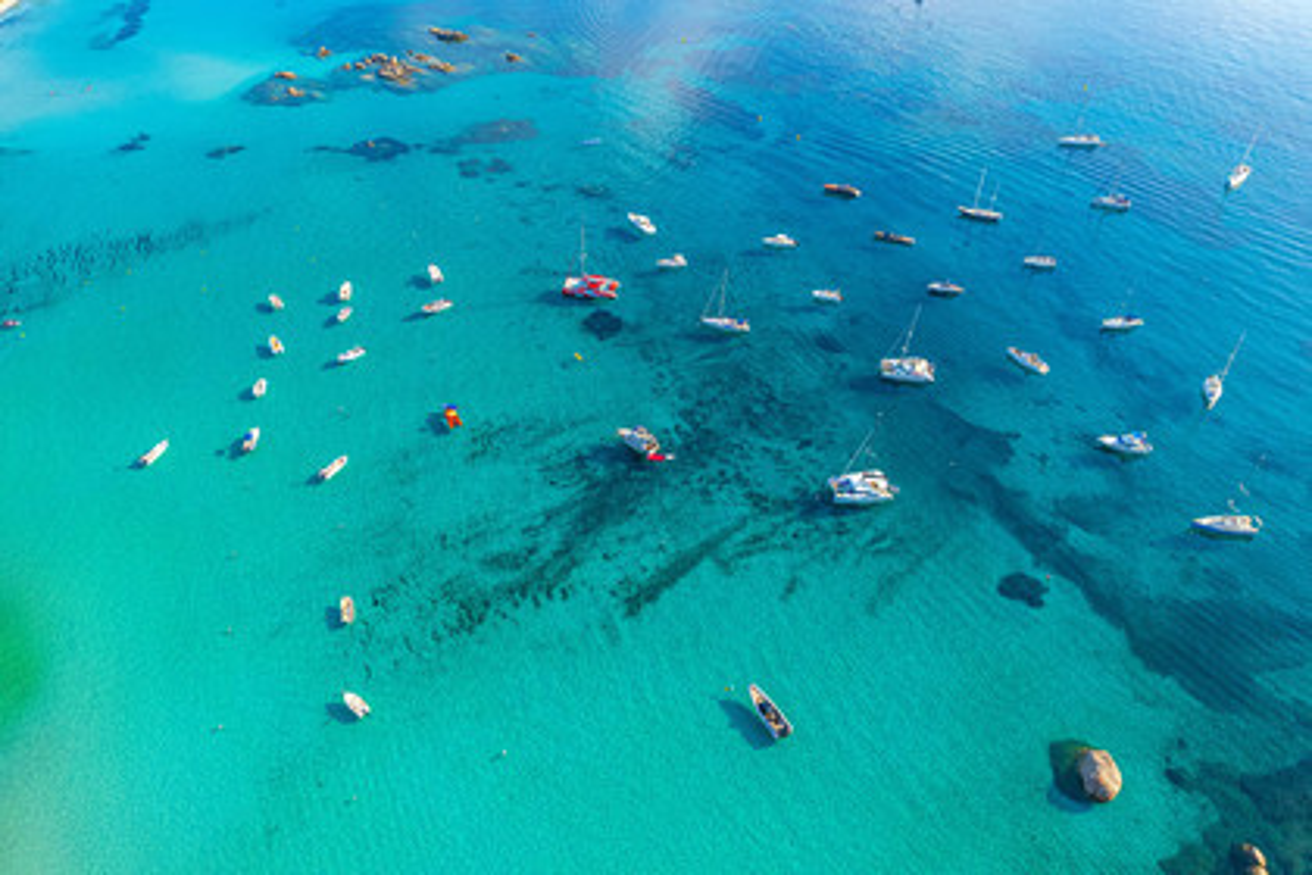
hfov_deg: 78.6
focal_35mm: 22
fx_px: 802
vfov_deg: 57.2
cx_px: 656
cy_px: 438
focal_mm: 8.4
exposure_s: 1/640
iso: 100
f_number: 2.8
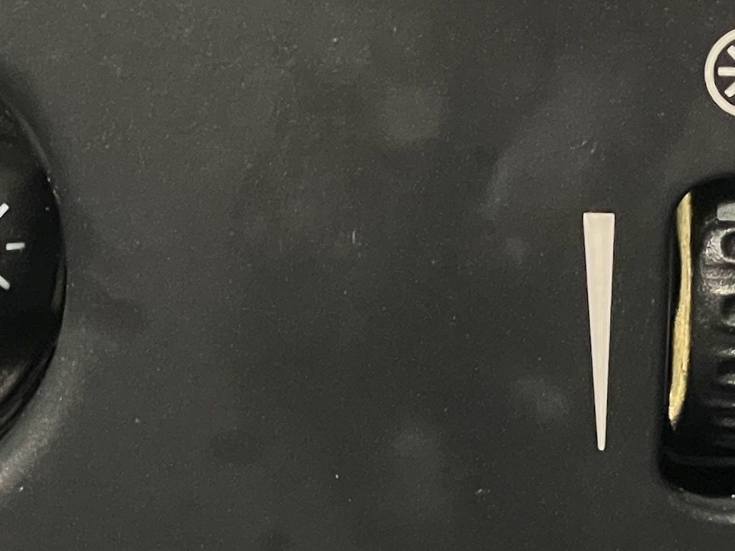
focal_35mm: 216
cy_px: 694
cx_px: 20
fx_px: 4586
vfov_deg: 6.8
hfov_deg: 9.1
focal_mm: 6
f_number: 2
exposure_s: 1/33
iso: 1000
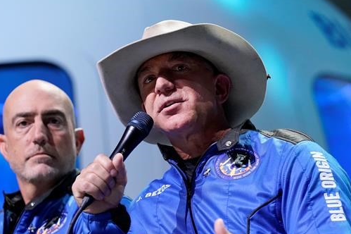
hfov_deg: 9.6
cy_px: 146
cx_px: 165
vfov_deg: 6.4
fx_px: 2095
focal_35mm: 215
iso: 5000
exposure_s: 1/500
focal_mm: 165
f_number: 4
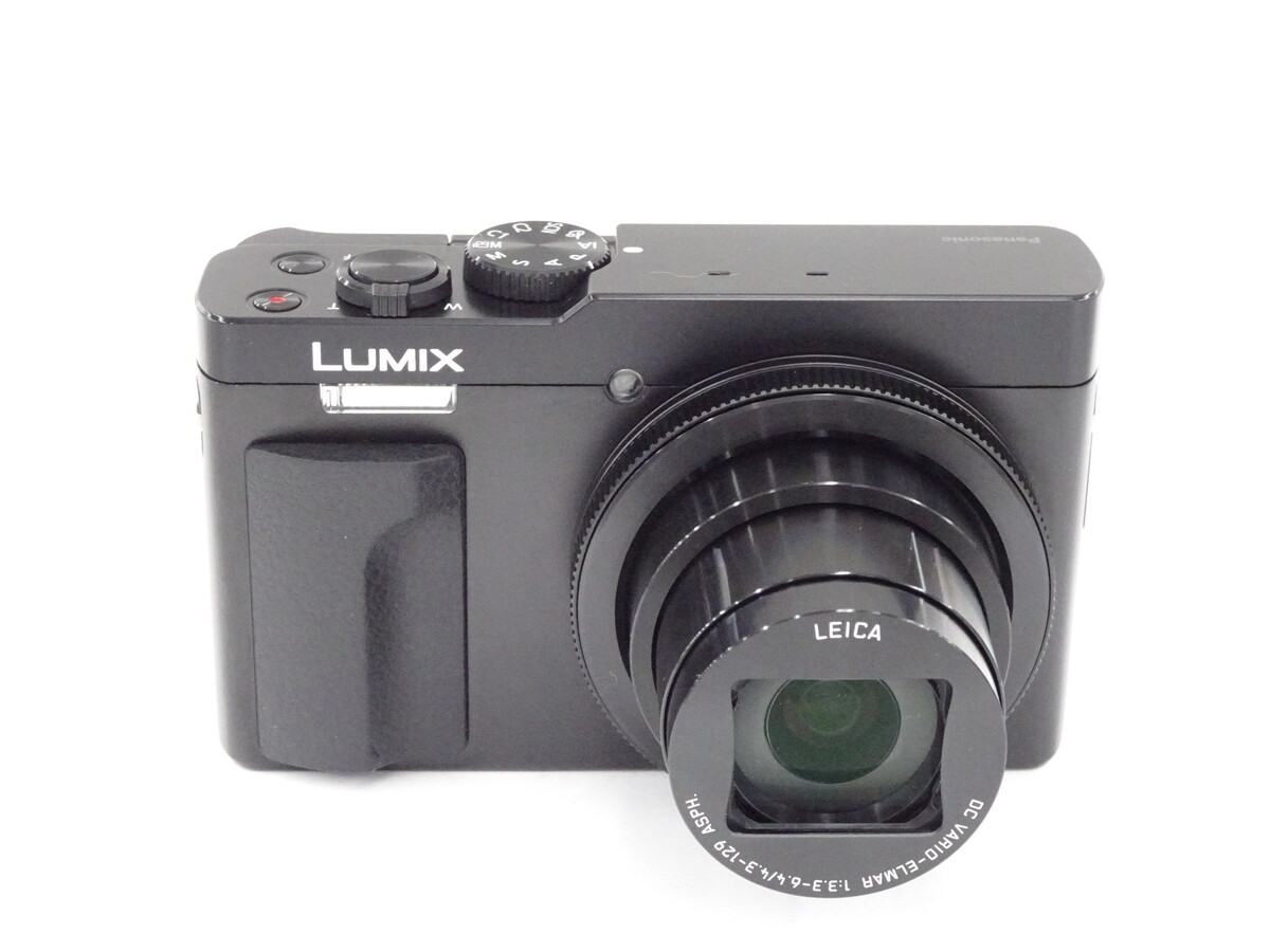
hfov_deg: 26.0
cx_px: 635
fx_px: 2752
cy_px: 476
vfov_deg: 19.6
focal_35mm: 75
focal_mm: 12.87
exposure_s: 1/80
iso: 1600
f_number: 5
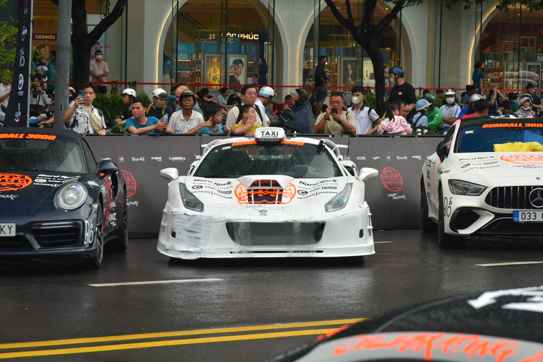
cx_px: 272
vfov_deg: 11.4
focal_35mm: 120
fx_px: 1810
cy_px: 181
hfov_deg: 17.1
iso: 1250
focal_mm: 120
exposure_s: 1/200
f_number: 4
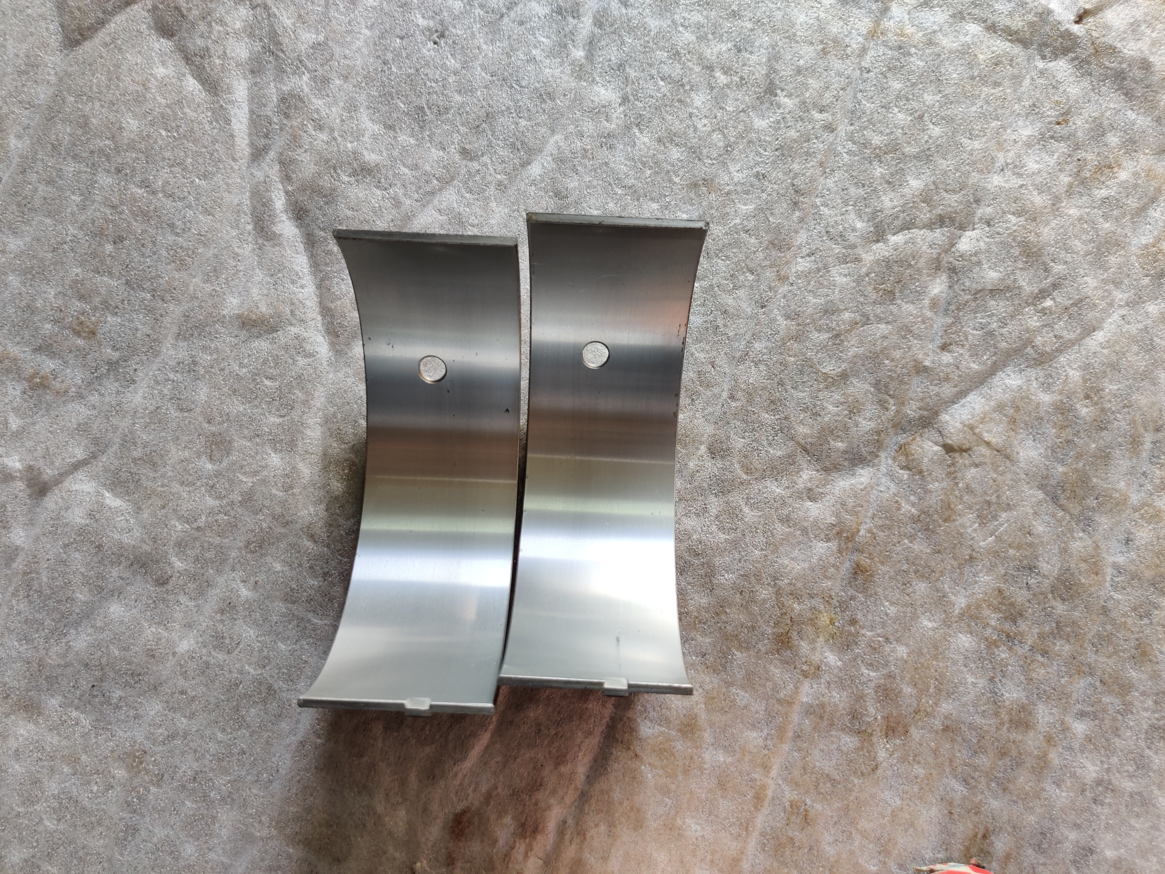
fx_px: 909
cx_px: 582
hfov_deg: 65.3
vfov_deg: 51.4
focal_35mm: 27
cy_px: 437
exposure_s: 1/100
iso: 200
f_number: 1.65
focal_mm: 4.75
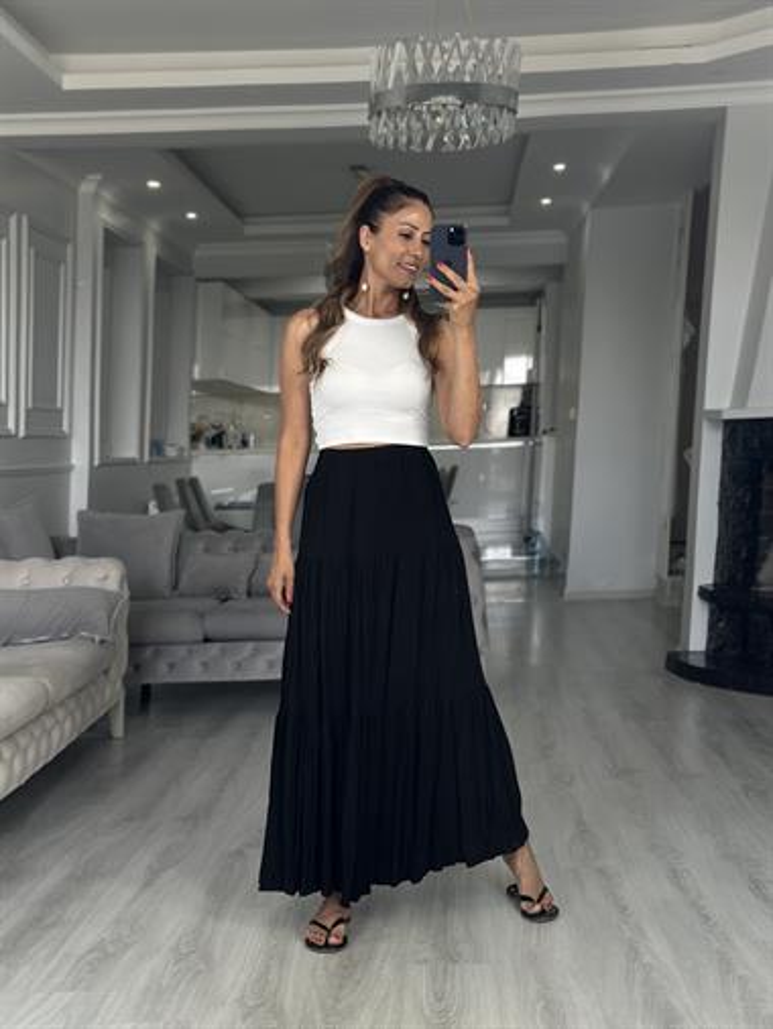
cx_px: 386
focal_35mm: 48
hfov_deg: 30.3
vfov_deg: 39.6
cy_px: 514
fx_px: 1428
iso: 100
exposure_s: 1/126
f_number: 1.78
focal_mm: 6.86
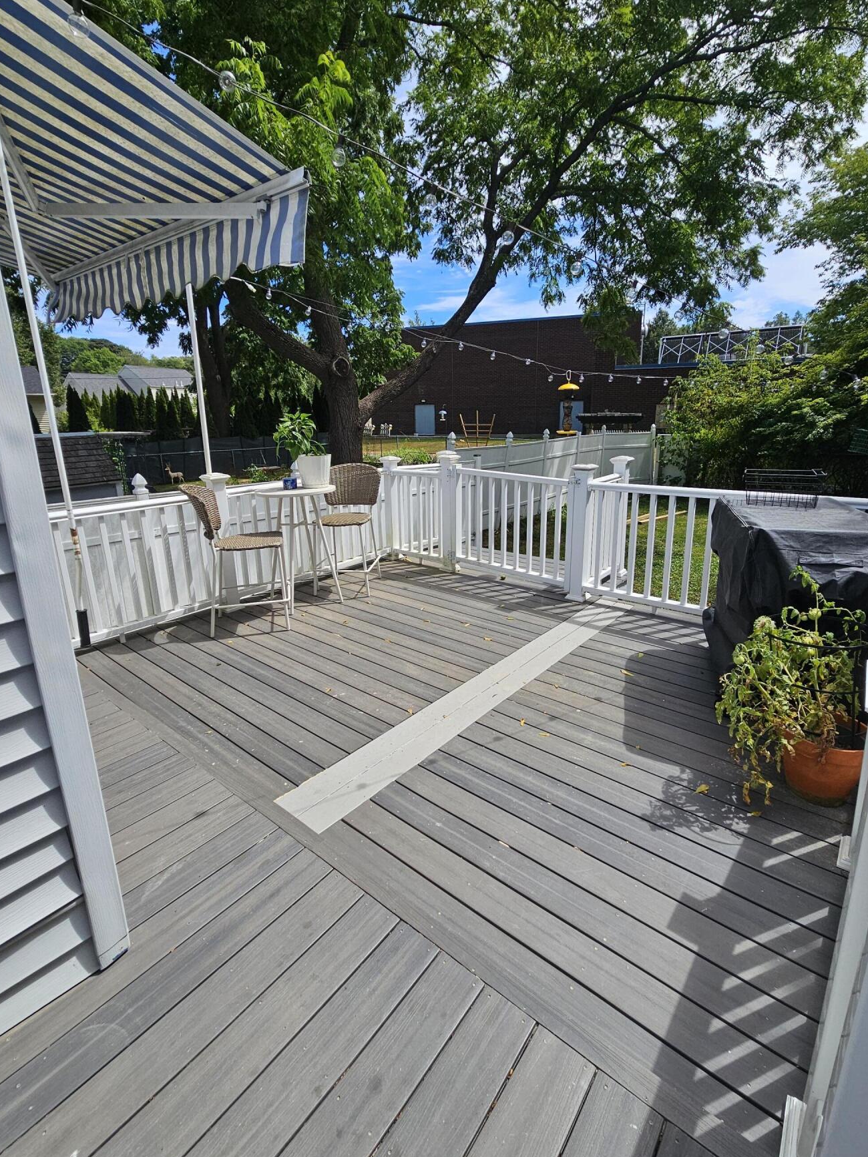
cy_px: 561
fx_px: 501
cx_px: 432
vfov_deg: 98.1
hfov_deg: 81.8
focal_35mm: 15
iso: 50
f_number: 2.2
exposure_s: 1/1884
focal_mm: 2.2
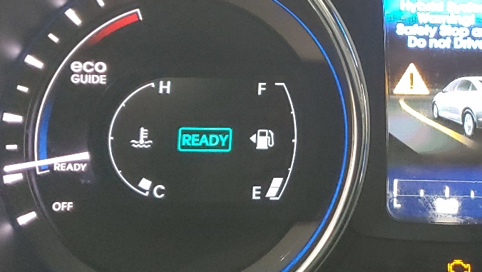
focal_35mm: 67
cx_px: 423
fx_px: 857
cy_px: 48
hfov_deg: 30.2
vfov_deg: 17.8
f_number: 1.5
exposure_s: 1/60.2
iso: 334
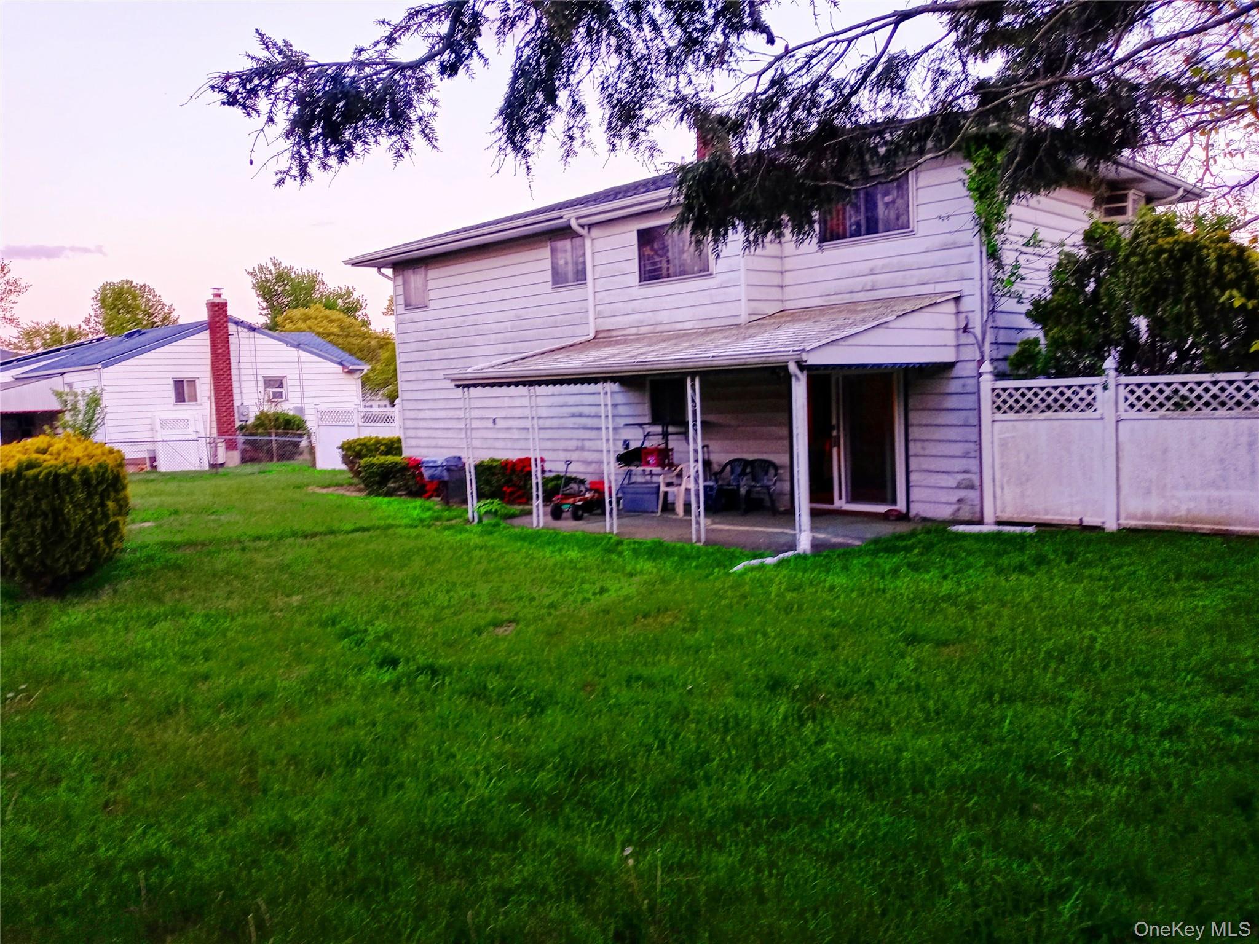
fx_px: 1018
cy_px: 472
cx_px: 630
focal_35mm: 28
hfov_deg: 63.4
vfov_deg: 49.7
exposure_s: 1/60.2
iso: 150
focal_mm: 3.61
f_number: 1.8
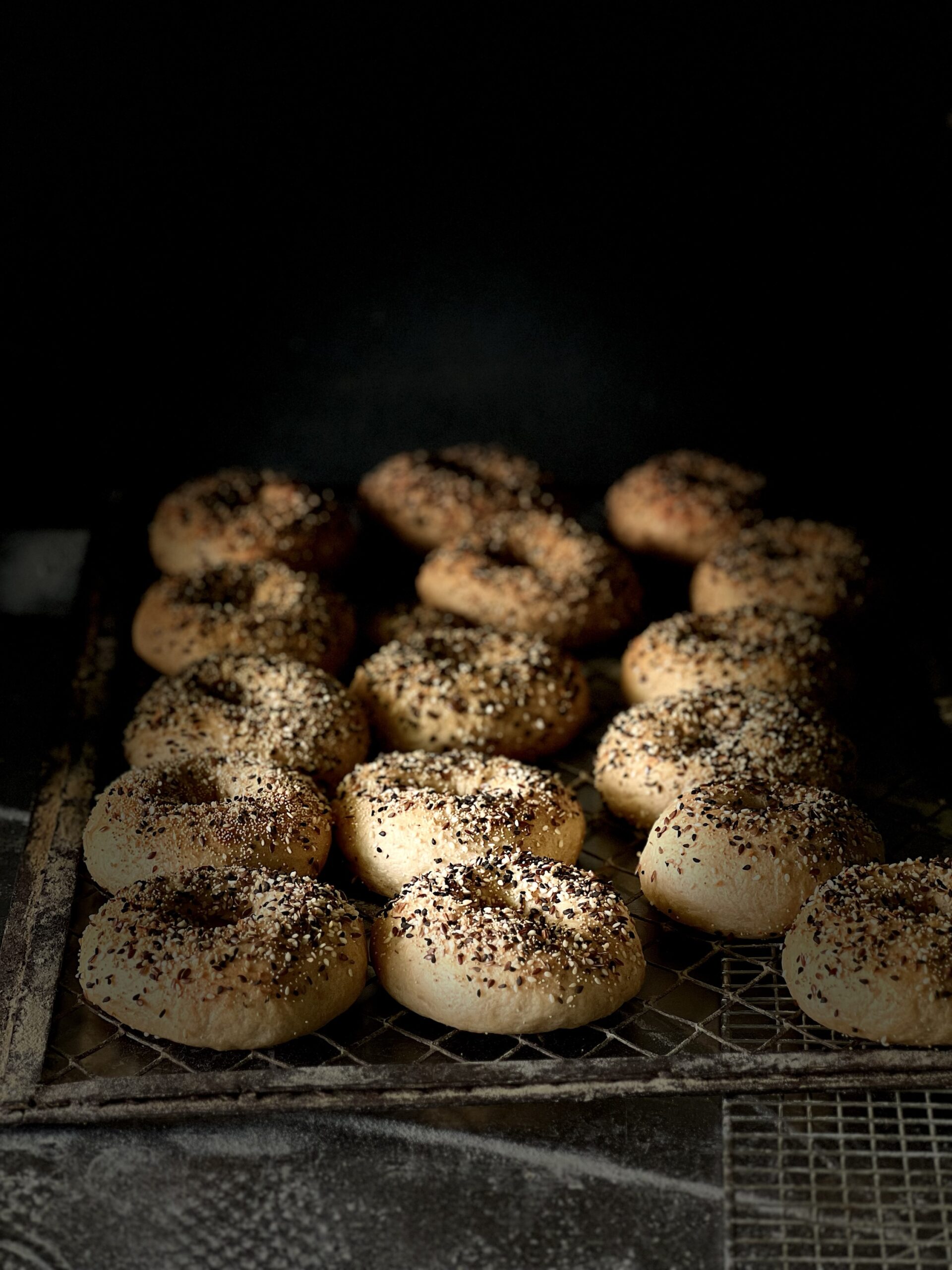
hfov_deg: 19.1
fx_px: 2824
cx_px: 476
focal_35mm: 77
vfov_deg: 25.3
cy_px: 635
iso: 160
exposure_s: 1/121
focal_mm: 9
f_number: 2.8
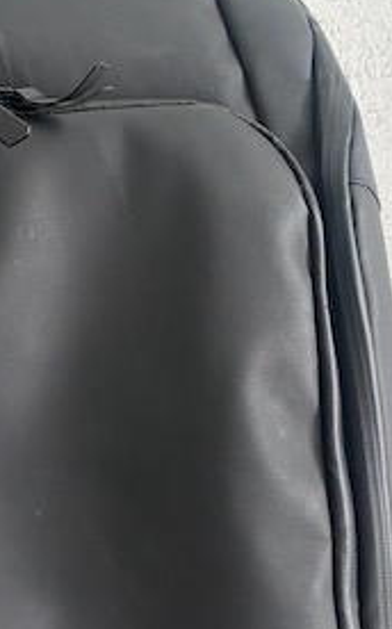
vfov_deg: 30.1
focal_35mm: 64
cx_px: 50
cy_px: 606
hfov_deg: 19.9
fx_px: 1096
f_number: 1.8
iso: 125
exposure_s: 1/60
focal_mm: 4.25
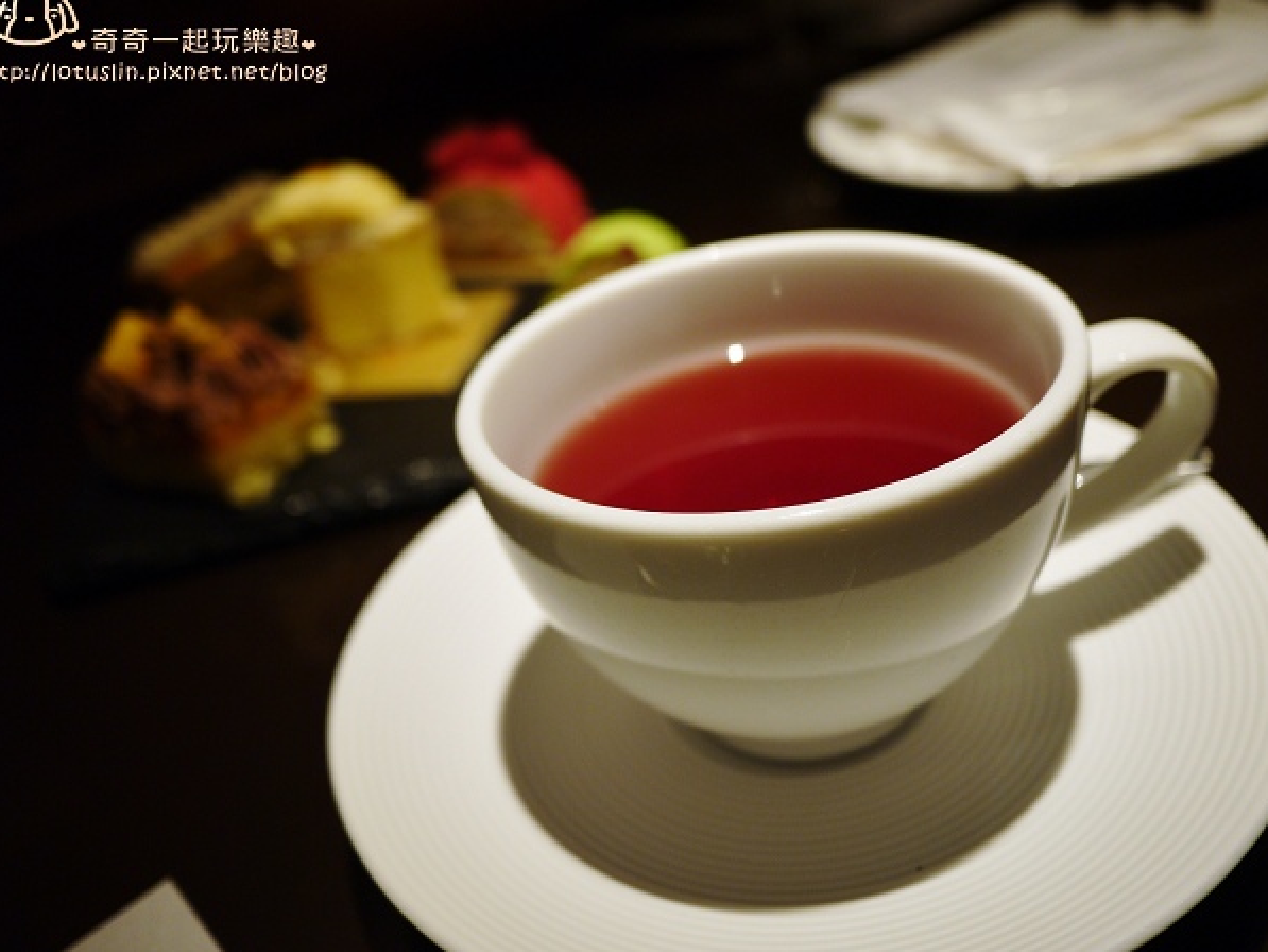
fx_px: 1099
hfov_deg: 60.0
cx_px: 633
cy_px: 459
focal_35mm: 30
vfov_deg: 46.8
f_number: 2.5
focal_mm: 14
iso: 125
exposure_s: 1/60
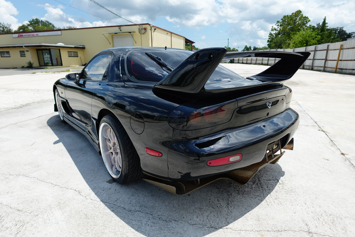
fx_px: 197
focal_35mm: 20
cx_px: 178
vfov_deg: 61.9
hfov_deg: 84.0
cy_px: 118
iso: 125
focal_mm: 7.6
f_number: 2
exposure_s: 1/4000
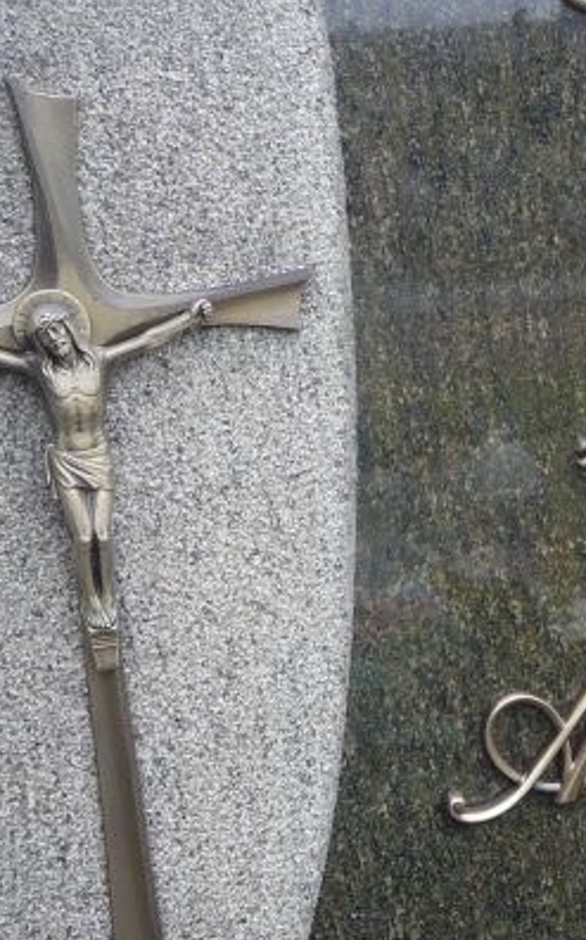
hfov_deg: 20.1
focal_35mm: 60
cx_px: 724
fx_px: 1535
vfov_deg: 34.0
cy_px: 446
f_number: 2.8
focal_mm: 5.2
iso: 100
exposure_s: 1/60
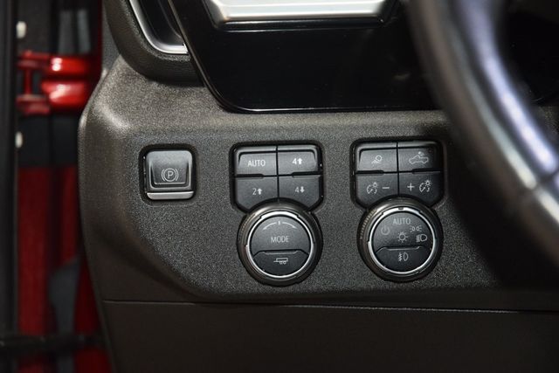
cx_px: 280
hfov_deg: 19.5
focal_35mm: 105
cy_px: 186
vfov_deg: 13.0
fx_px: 1631
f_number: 4.5
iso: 2000
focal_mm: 70
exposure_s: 1/30
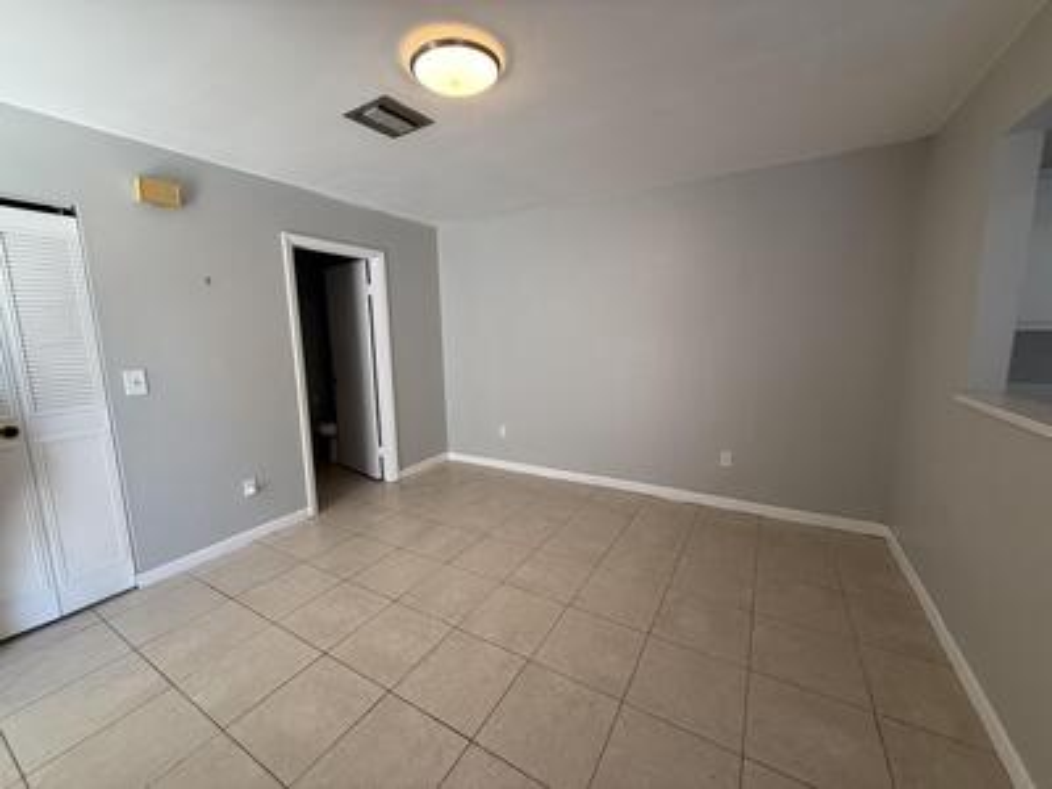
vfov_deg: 85.7
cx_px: 526
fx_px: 425
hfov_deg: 102.1
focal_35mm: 14
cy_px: 394
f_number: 2.2
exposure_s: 1/120
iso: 125
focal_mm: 2.22
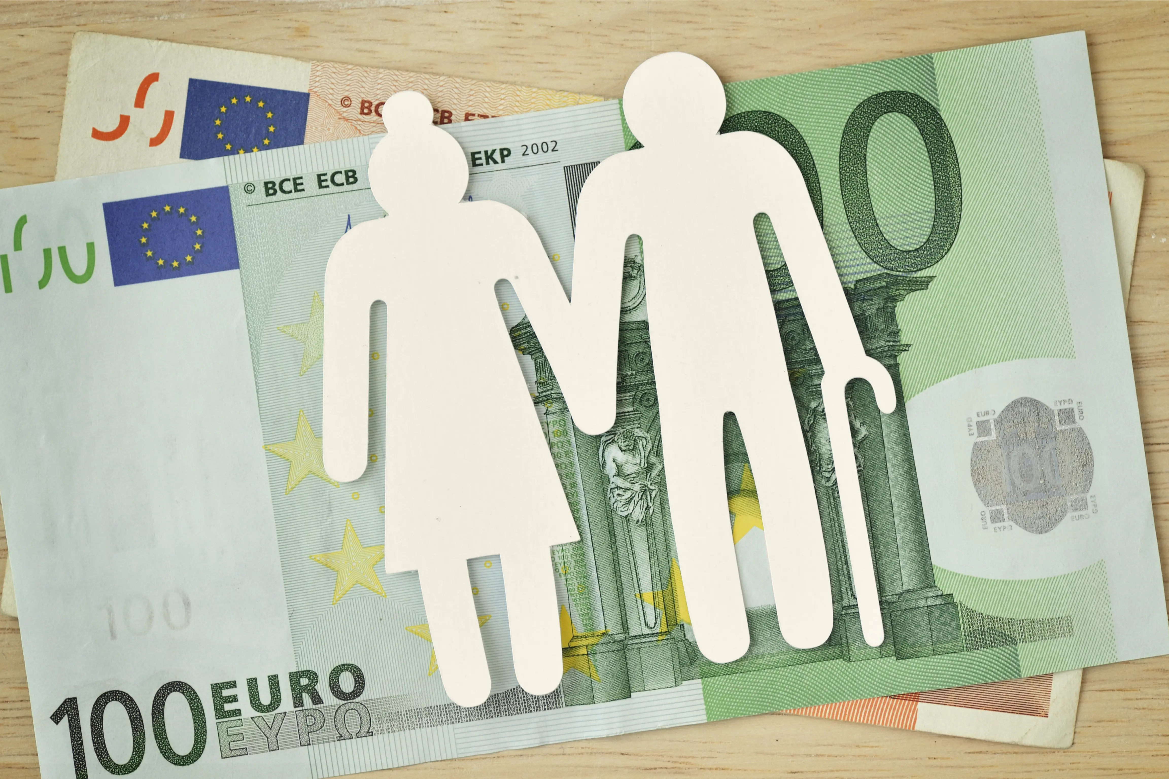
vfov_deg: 10.2
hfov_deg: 15.2
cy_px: 390
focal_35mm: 135
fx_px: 4383
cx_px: 584
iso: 100
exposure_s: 1/20
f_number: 7.1
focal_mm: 90
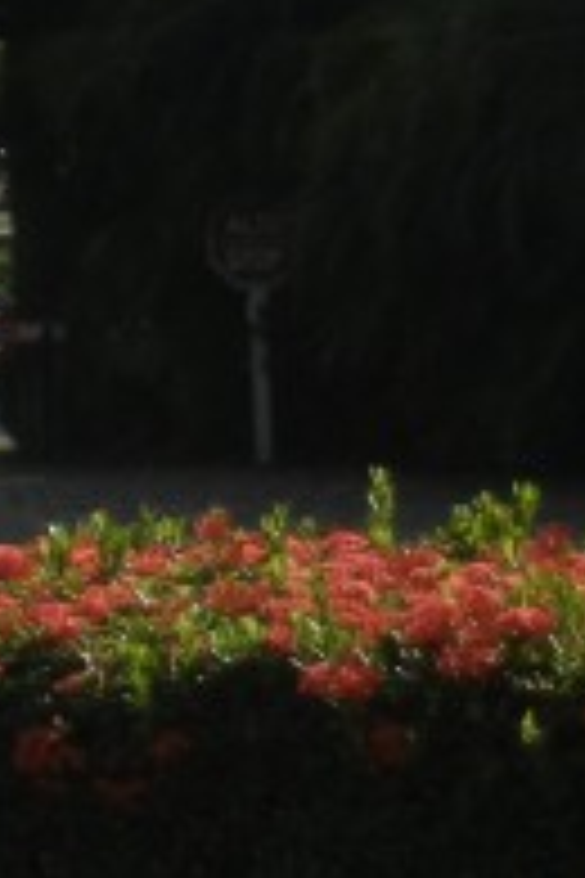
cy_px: -302
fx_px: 6922
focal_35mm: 284
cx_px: -927
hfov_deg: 4.7
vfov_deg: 7.2
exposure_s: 1/375
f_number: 7.8
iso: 160
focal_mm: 9.3
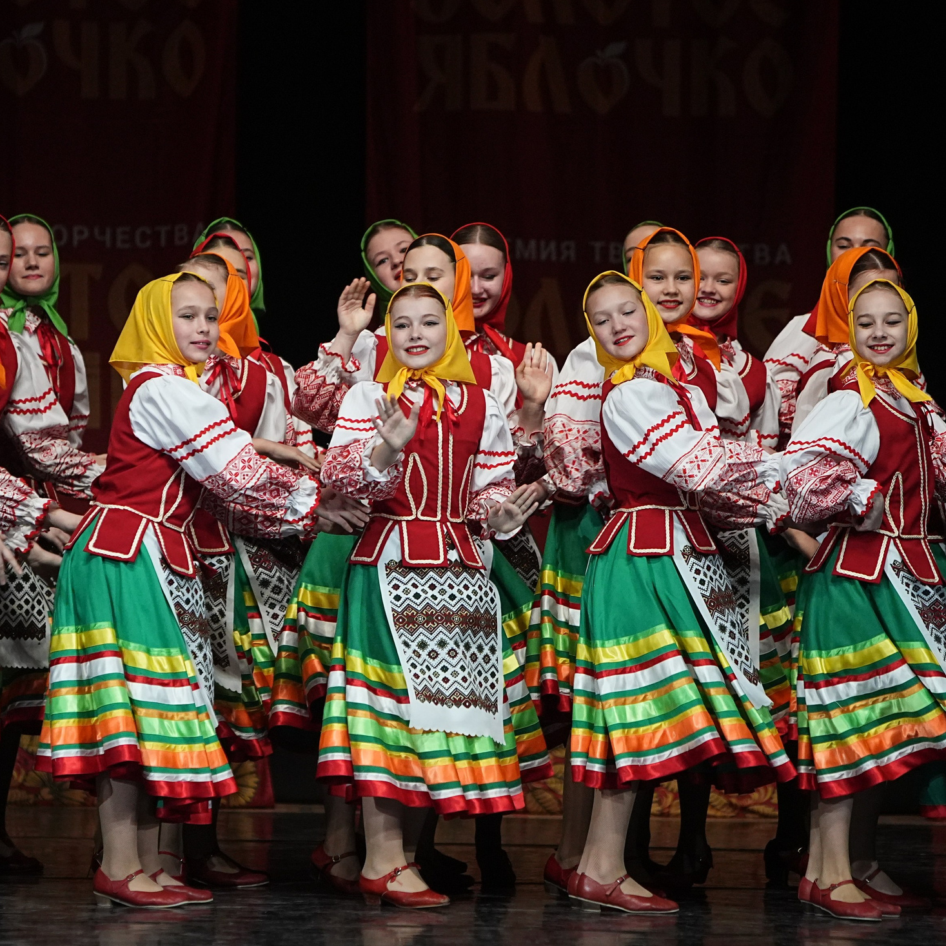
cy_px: 490
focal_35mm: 267
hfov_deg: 6.6
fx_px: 8255
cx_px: 352
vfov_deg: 6.6
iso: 4000
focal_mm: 180
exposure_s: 1/500
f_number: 2.8
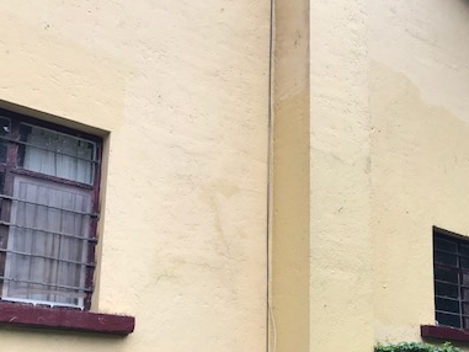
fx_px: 637
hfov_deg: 39.2
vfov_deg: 30.1
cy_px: 284
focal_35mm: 47
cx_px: 359
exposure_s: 1/520
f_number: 1.8
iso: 20
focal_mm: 3.99
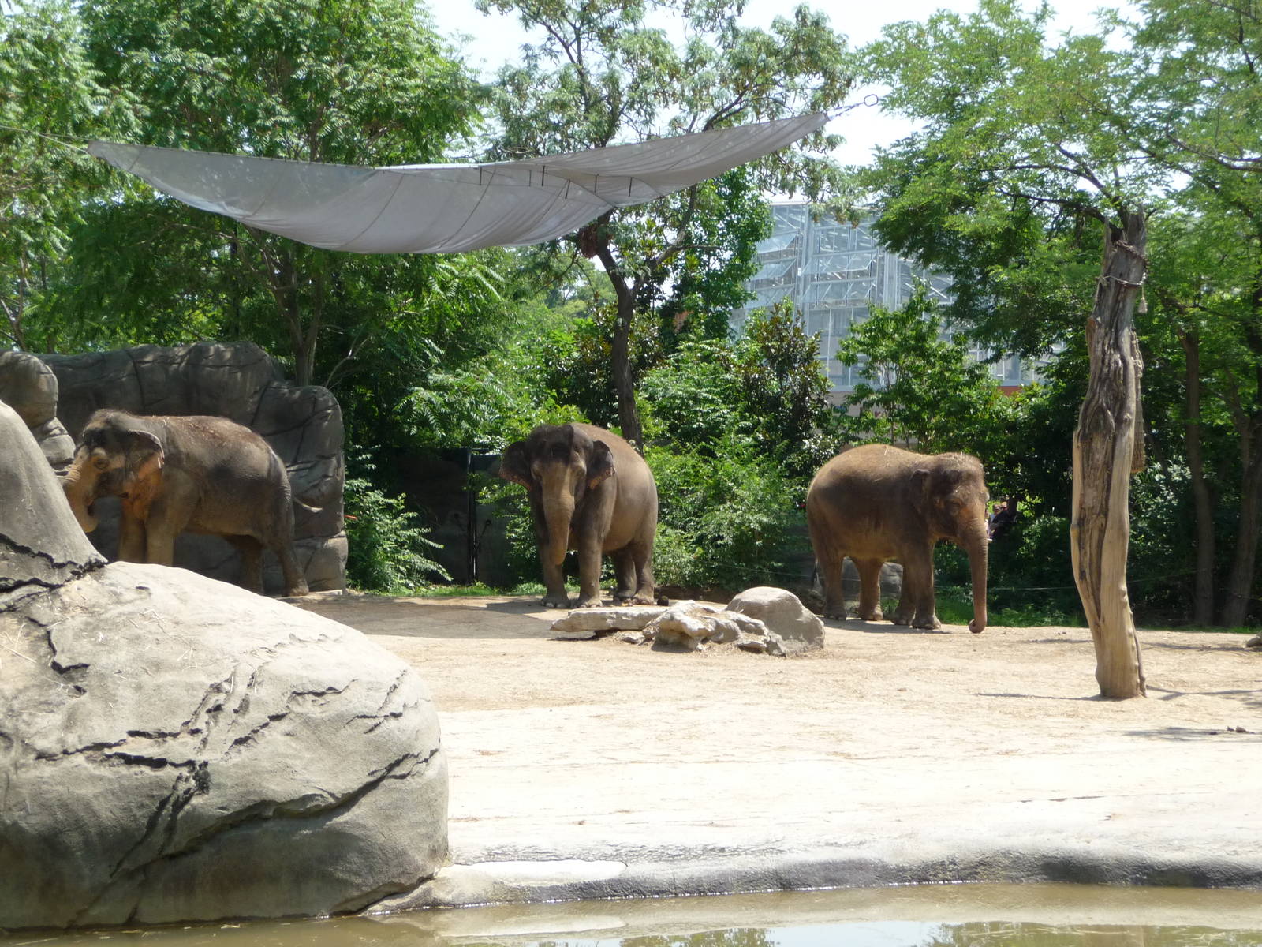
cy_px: 474
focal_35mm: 89
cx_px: 631
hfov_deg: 22.0
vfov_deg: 16.6
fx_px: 3245
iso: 200
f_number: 4.7
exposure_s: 1/500
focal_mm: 15.2
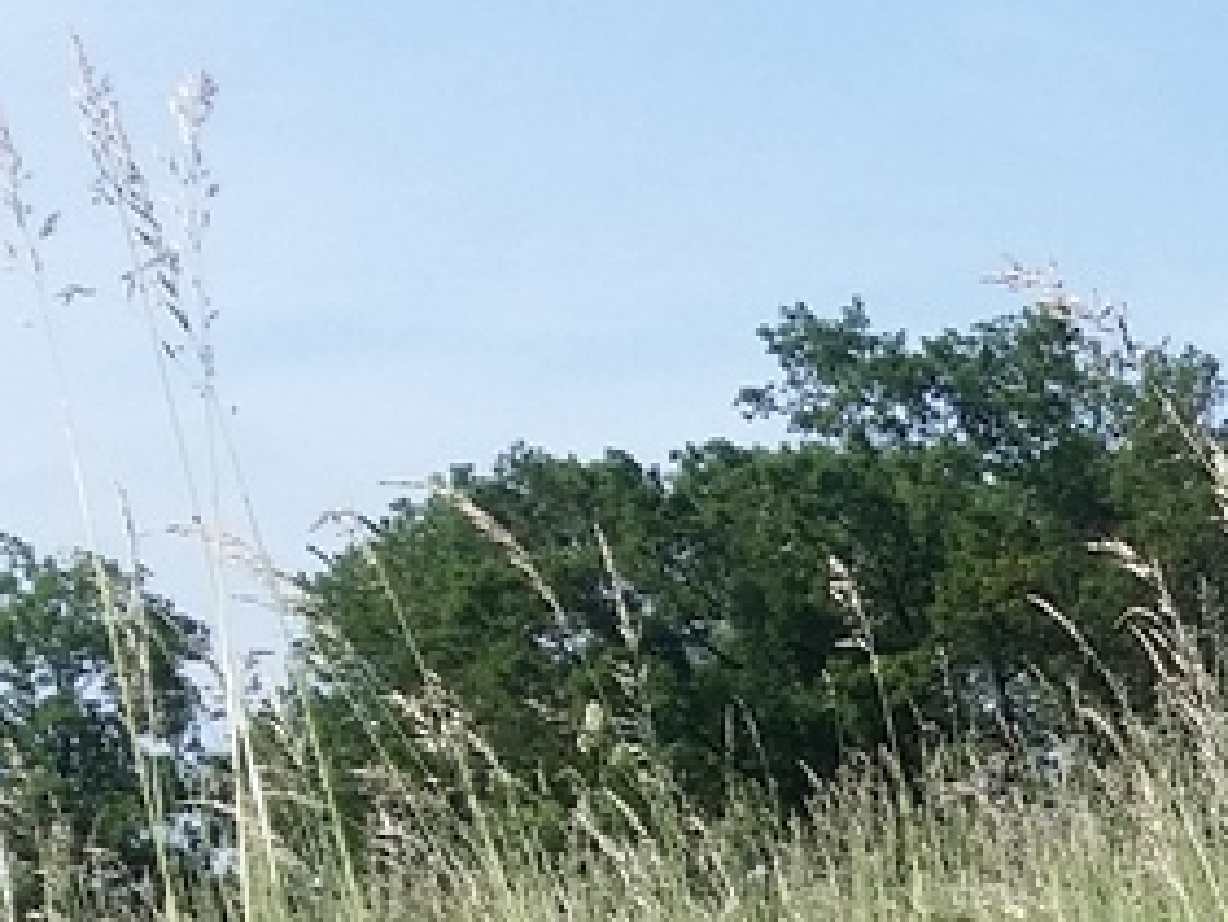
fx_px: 5324
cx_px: 2495
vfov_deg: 9.1
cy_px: 2006
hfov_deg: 11.7
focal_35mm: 150
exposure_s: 1/1104
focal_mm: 4.13
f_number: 2.2
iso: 50
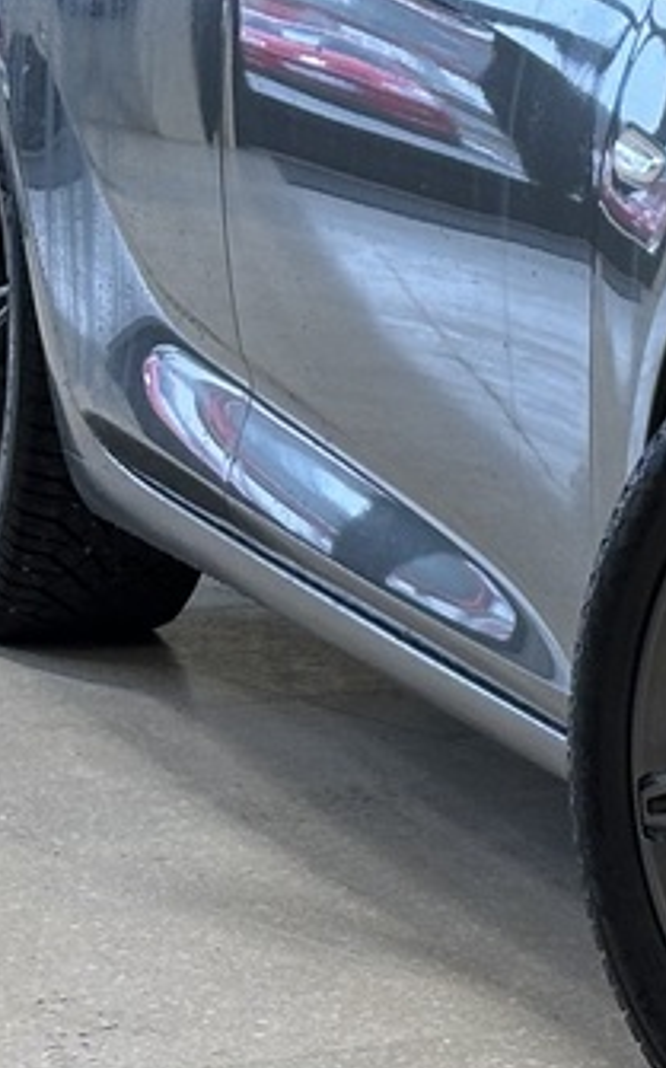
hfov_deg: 5.8
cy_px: 16
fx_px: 6368
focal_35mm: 219
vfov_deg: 9.5
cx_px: 1622
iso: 80
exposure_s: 1/98
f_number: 1.78
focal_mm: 6.86
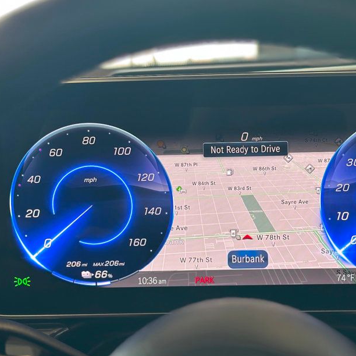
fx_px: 826
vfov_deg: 24.3
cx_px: 238
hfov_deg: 24.2
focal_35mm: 71
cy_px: 186
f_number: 1.78
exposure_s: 1/56
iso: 64
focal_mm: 6.86
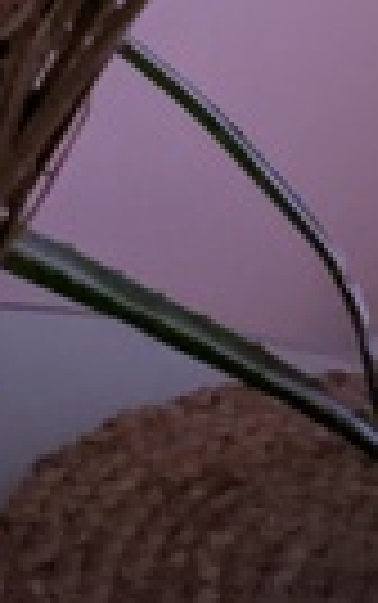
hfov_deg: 16.2
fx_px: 1283
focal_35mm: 78
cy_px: -225
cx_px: -50
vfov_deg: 22.9
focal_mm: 2.35
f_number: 2.2
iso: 136
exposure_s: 1/1.17
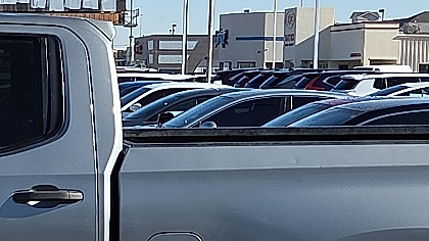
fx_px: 1604
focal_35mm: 141
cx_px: -82
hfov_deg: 14.7
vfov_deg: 8.6
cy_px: 231
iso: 77
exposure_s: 1/5000
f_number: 1.8
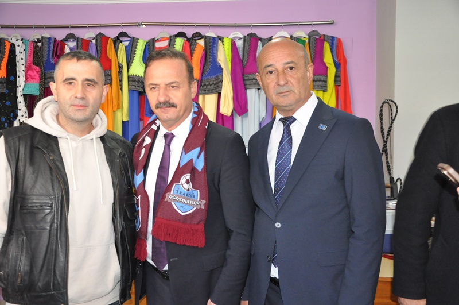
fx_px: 477
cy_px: 152
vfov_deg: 35.4
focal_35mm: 38
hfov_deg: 51.3
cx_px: 230
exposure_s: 1/60
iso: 1600
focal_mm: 25
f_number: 5
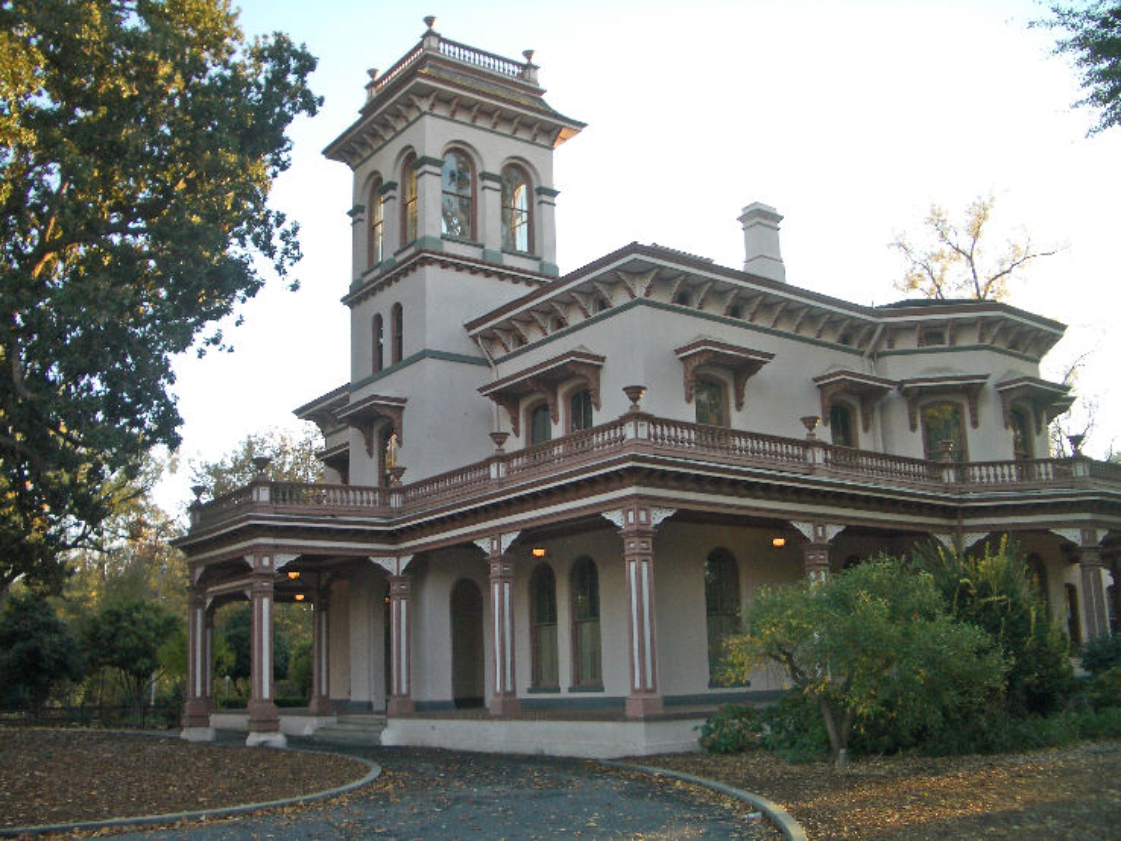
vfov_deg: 40.7
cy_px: 420
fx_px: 1134
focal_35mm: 35
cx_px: 560
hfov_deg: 52.6
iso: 50
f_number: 2.6
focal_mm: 5.8
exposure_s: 1/125
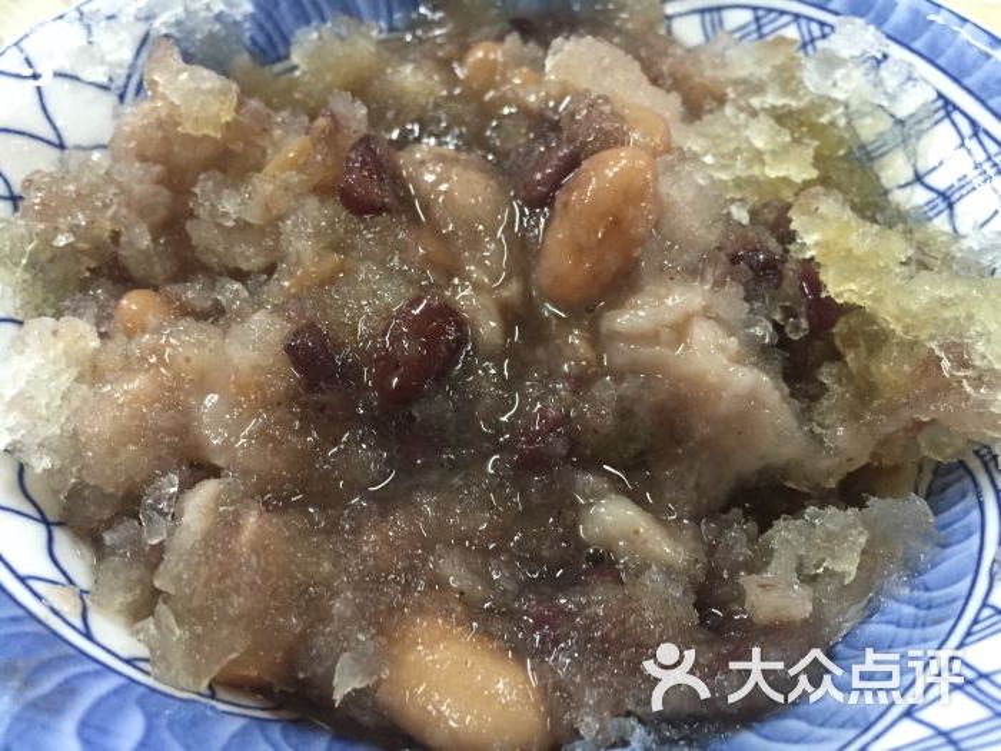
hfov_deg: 61.7
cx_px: 500
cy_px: 376
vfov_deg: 48.2
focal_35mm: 29
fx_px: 839
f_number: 2.2
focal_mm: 4.15
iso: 250
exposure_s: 1/17
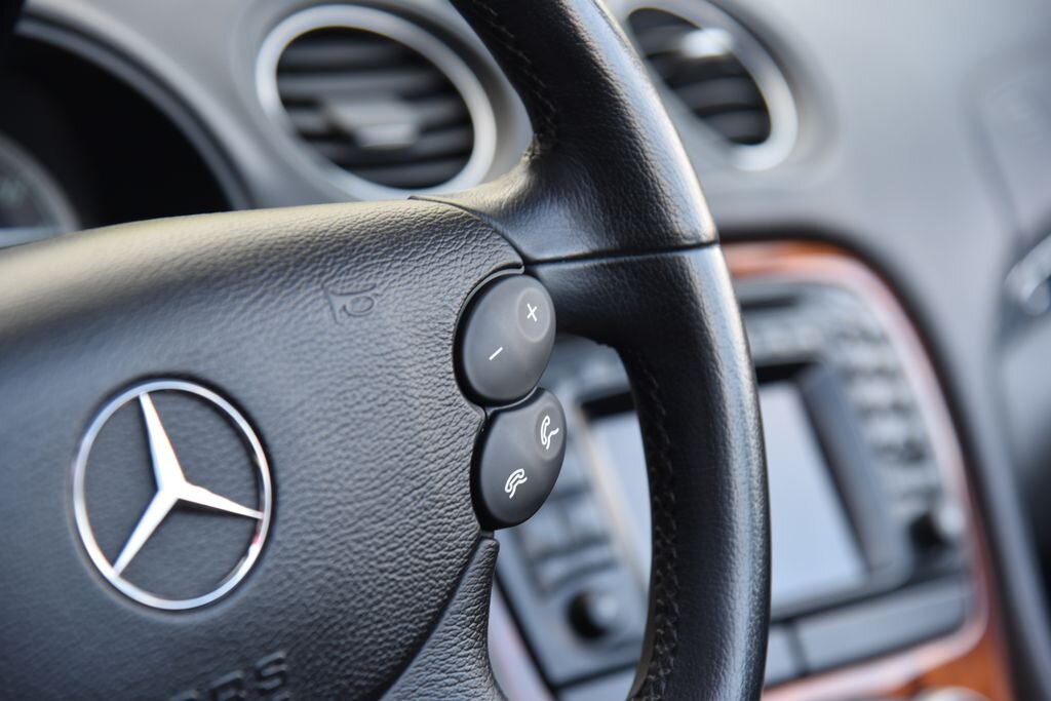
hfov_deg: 17.1
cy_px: 350
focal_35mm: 120
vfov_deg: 11.4
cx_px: 526
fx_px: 3504
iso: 500
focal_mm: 120
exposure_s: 1/100
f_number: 5
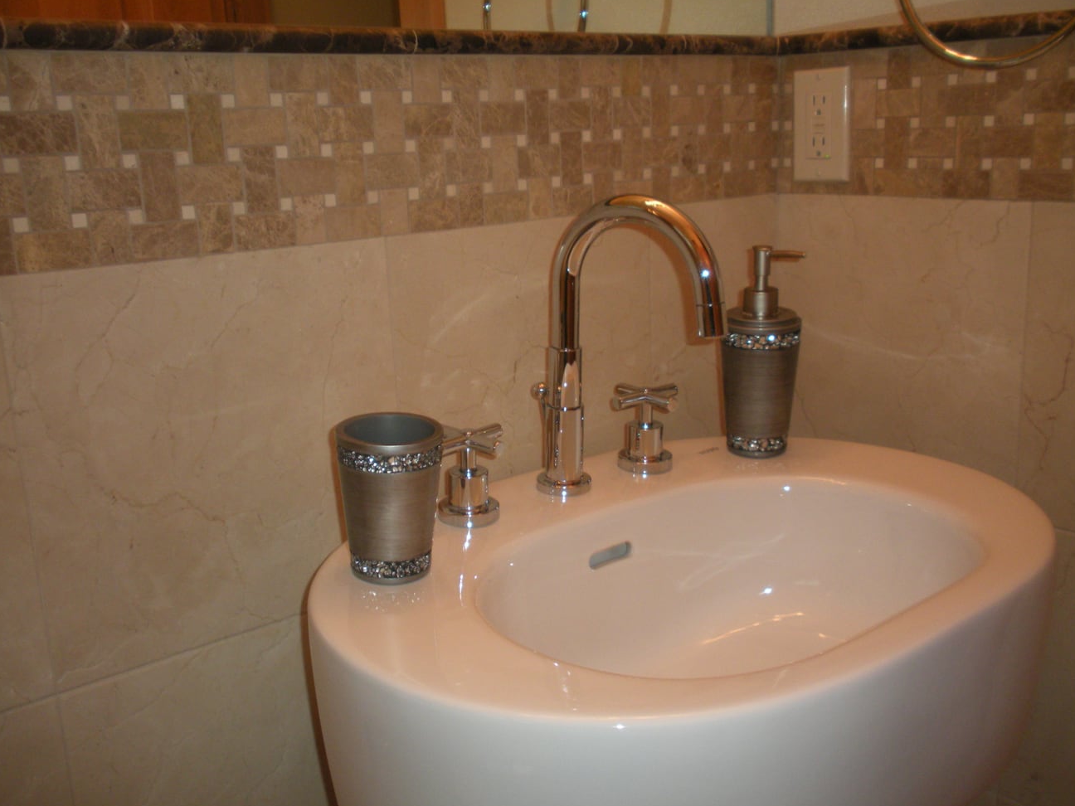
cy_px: 410
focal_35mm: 36
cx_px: 549
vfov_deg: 39.7
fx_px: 1118
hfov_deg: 51.4
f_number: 3.5
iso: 200
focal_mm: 6.3
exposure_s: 1/30
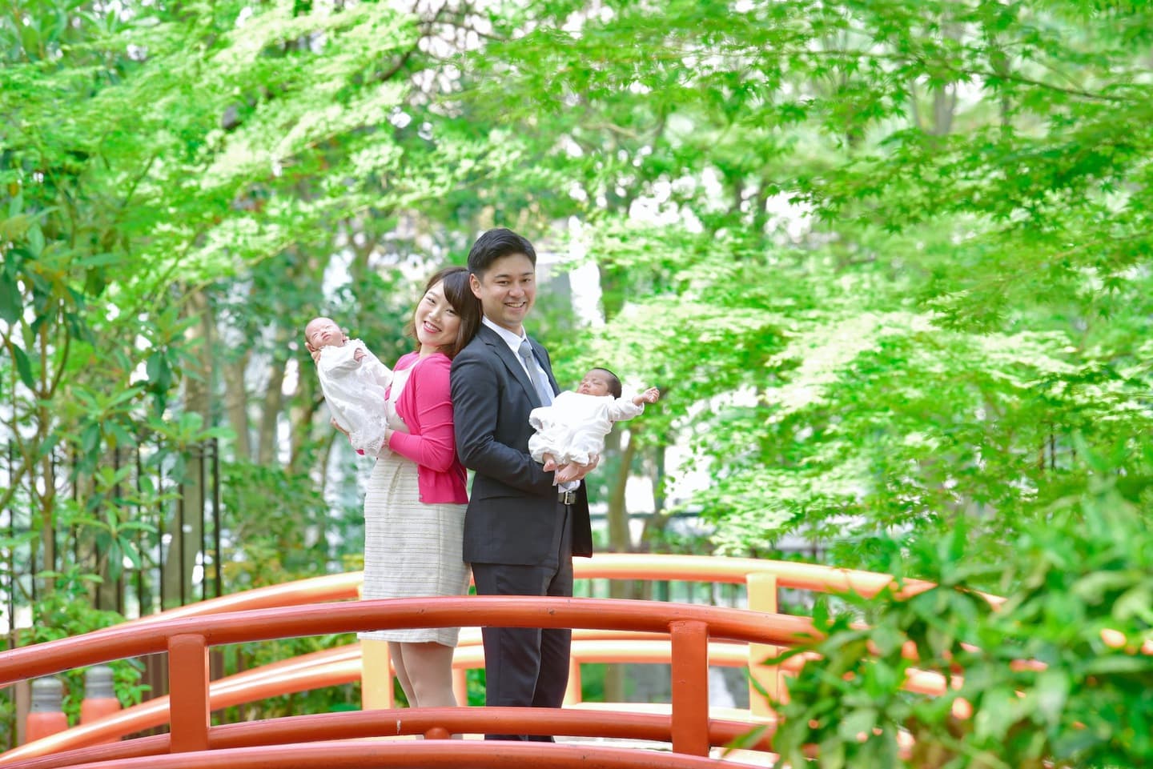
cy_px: 384
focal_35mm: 200
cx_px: 576
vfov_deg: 6.9
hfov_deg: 10.3
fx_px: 6407
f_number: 5.6
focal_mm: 200
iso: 800
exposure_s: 1/320
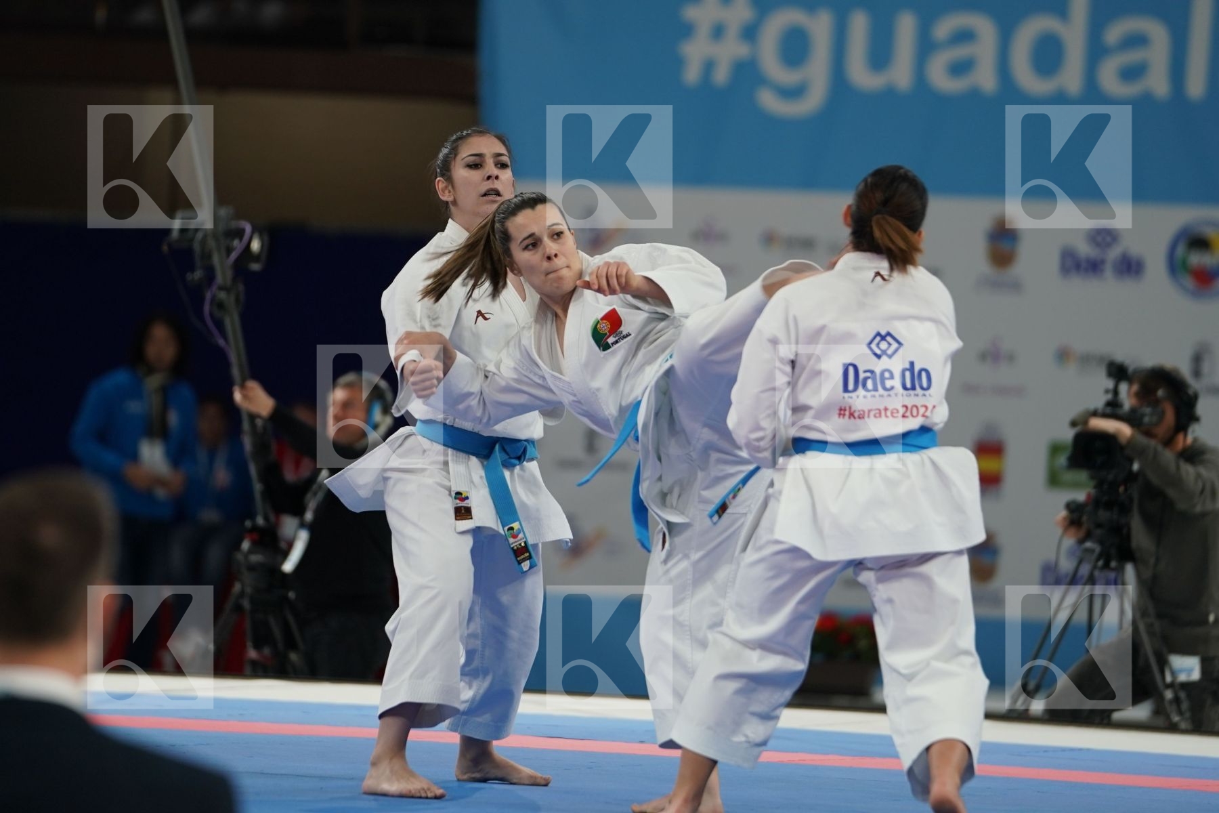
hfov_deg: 6.9
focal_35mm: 300
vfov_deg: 4.6
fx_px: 10158
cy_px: 406
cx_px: 610
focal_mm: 200
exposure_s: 1/250
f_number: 2.8
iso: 320
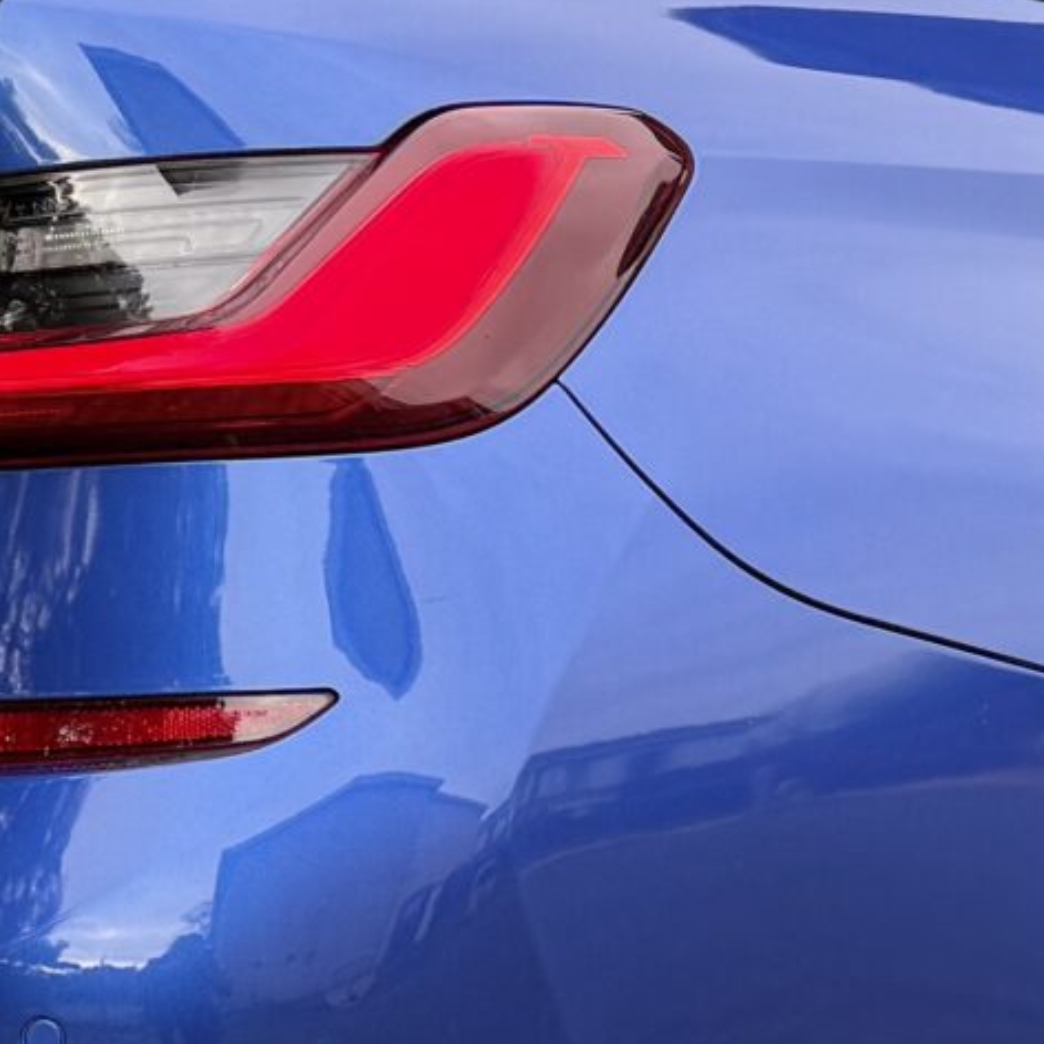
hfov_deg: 15.2
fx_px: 3924
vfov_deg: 15.2
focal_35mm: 115
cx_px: 495
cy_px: 515
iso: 100
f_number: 1.78
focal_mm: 6.76
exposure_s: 1/407
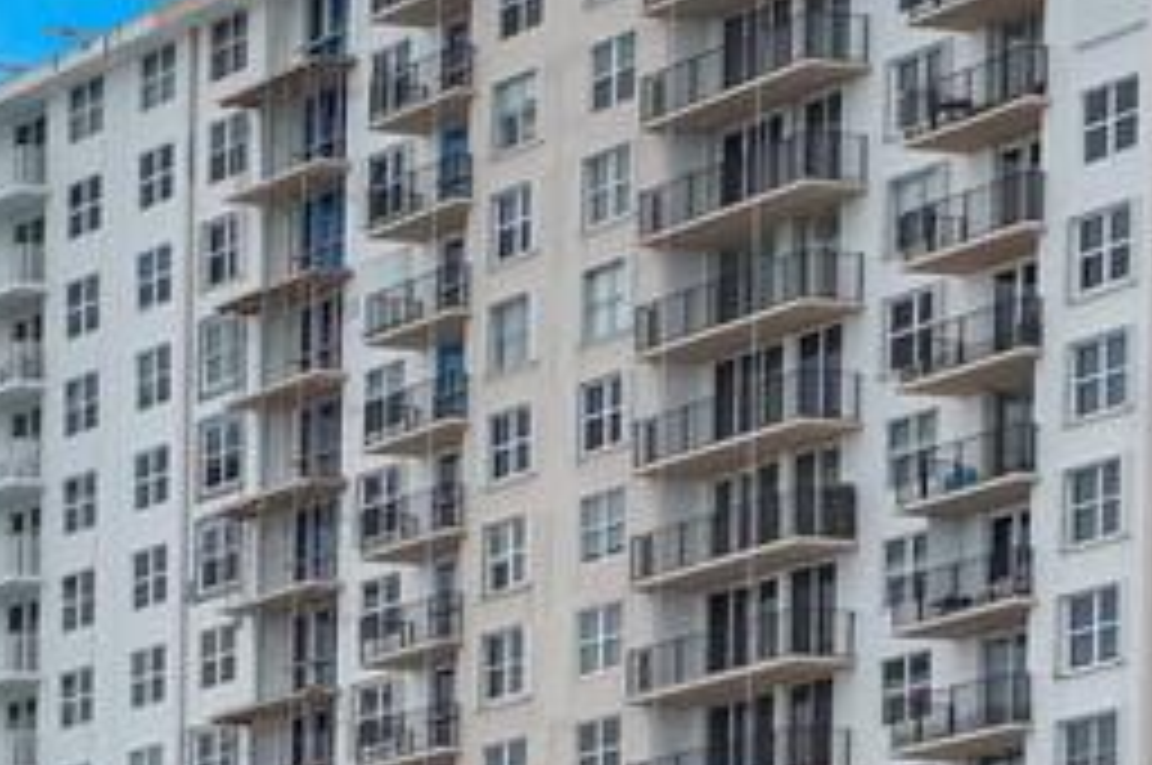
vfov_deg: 5.9
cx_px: -1040
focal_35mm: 219
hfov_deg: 8.9
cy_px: 2002
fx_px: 6999
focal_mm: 35
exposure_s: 1/1250
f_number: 8
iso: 800
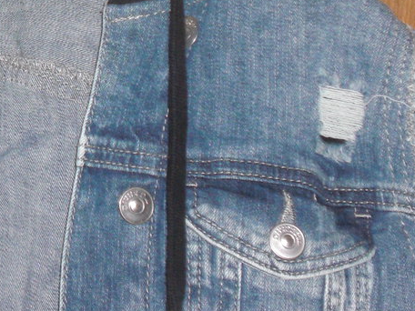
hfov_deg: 10.6
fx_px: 2206
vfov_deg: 7.9
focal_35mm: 184
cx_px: -44
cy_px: -119
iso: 200
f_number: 4
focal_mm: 10.4
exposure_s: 1/60
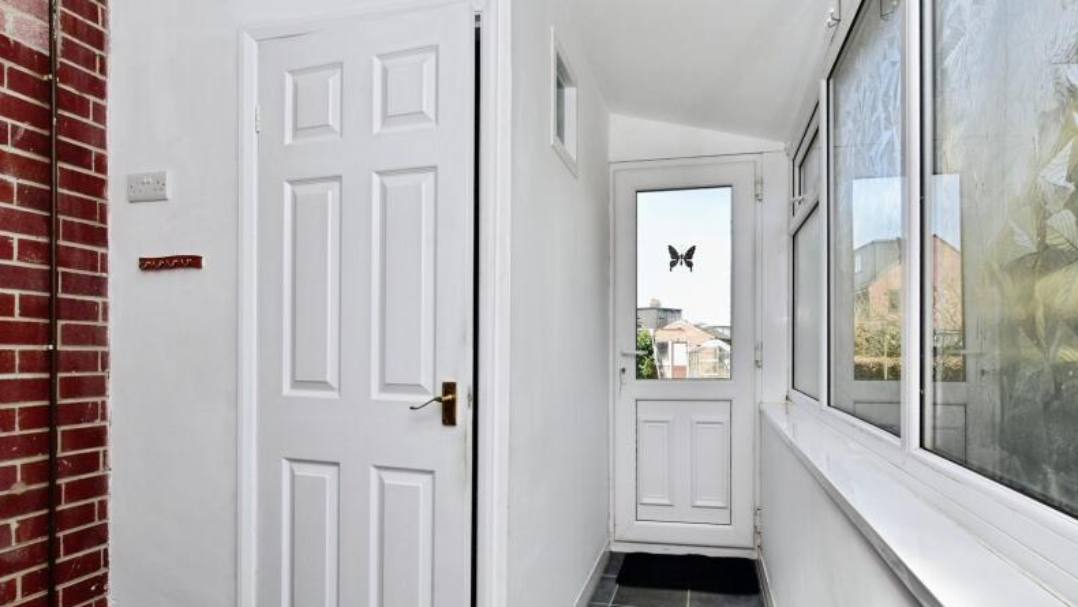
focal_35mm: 19
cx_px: 572
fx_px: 543
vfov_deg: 58.3
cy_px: 335
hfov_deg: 89.4
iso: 400
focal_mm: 14
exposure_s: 1/250
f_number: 11
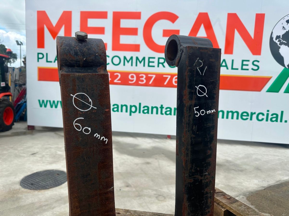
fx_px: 200
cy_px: 108
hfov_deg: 71.6
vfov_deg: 56.8
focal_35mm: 24
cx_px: 144
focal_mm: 6.86
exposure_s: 1/2882
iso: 80
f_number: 1.78
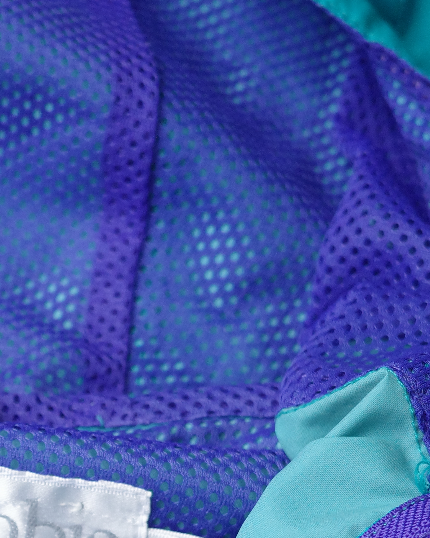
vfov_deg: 14.5
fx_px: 2068
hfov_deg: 11.5
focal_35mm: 130
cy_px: 571
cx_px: -161
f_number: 3.2
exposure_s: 1/640
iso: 640
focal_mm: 26
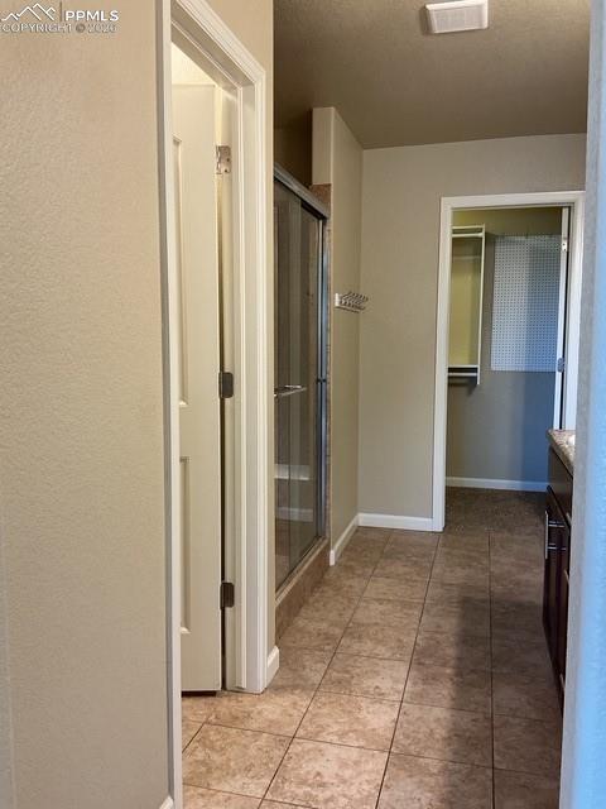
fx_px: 677
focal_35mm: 29
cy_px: 404
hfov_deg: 48.2
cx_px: 303
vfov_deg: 61.7
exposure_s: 1/60
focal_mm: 3
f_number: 1.8
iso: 50
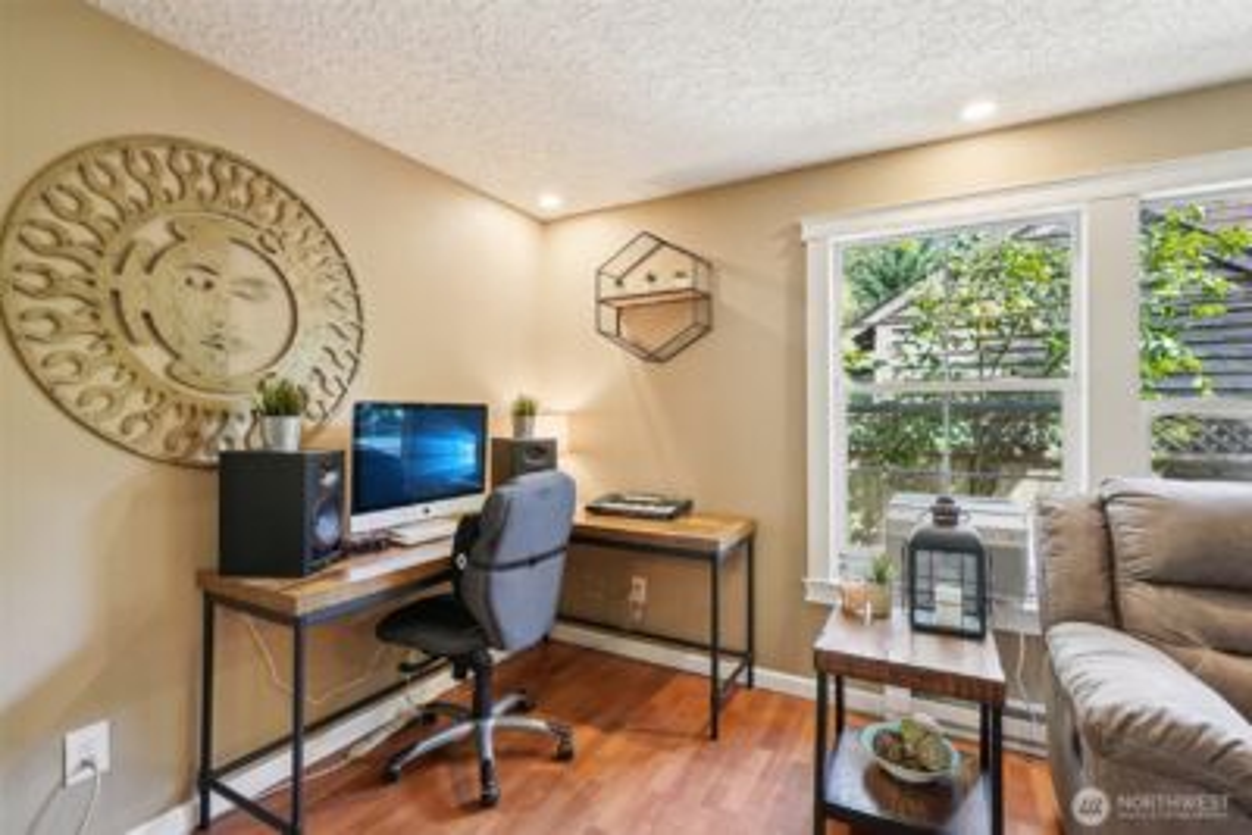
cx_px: 626
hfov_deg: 96.7
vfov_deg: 73.8
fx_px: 557
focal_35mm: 16
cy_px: 418
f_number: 8
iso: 400
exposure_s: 1/6
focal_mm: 16
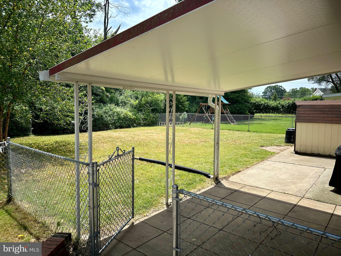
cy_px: 128
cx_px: 170
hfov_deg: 71.6
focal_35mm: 24
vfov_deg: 56.8
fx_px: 236
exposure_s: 1/2809
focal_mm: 6.86
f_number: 1.78
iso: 80
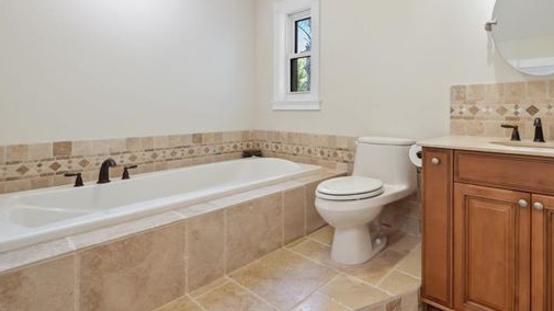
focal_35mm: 19
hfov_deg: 88.6
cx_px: 329
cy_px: 113
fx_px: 279
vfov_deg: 57.5
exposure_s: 1/5
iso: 250
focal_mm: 13
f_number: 9
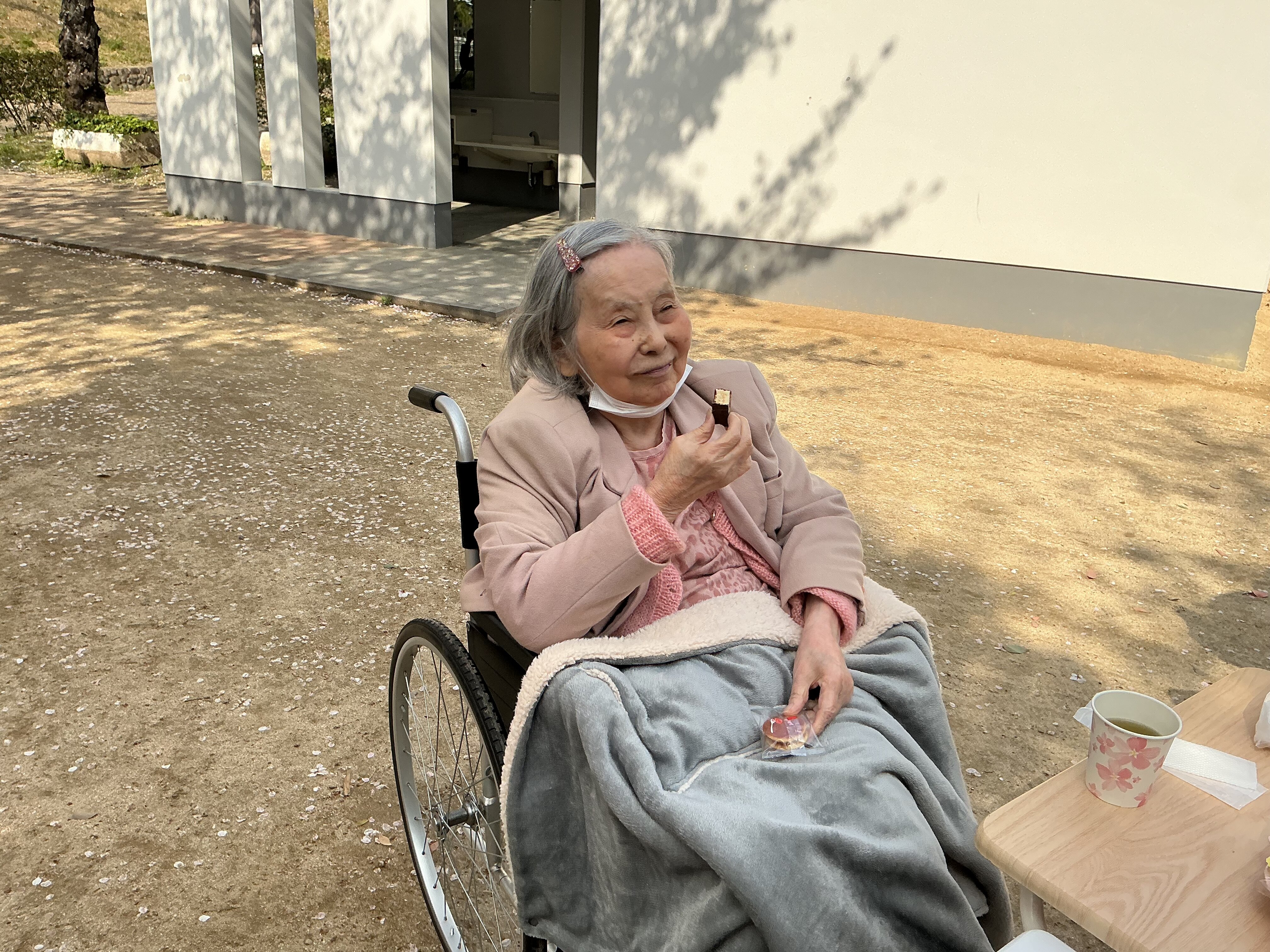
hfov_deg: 61.7
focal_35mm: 29
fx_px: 1064
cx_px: 635
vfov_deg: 48.2
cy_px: 476
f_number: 1.8
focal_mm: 3
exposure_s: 1/1675
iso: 25
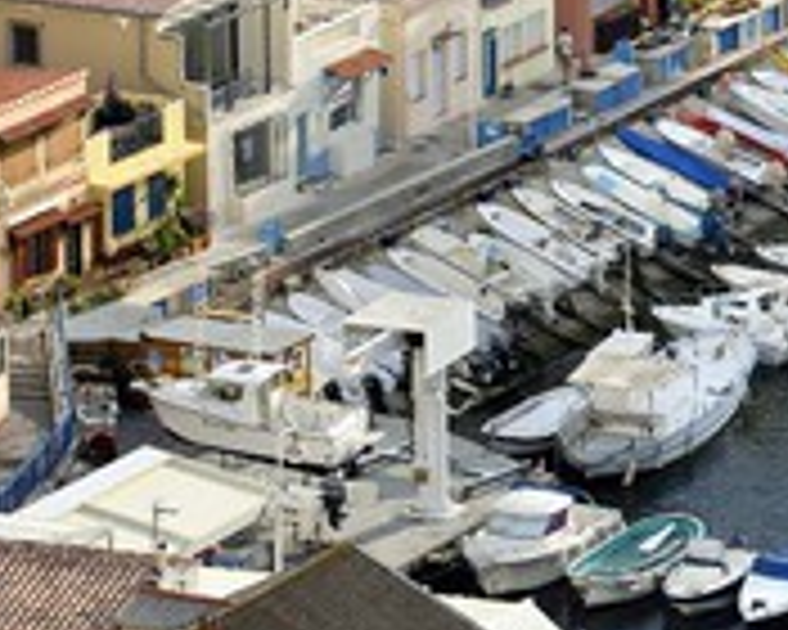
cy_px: 220
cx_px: 883
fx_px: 8956
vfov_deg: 4.0
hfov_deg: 5.0
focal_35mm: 384
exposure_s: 1/250
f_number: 10
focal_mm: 170
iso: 200
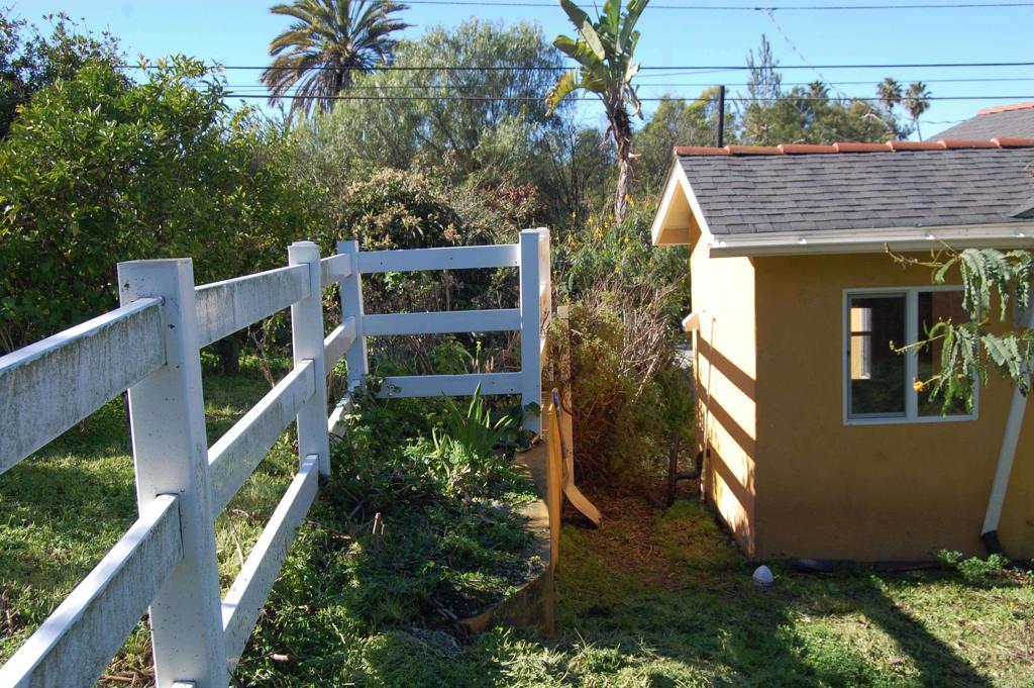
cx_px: 517
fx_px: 1119
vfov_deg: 34.2
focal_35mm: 39
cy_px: 344
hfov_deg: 49.6
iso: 200
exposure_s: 1/200
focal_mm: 26
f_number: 7.1
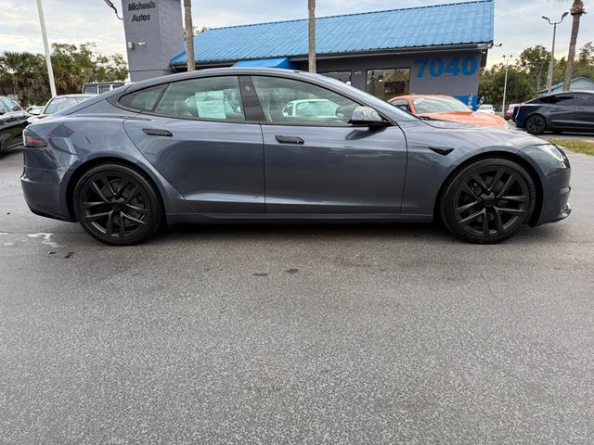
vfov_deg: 56.8
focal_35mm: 24
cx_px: 297
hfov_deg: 71.6
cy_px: 222
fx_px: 412
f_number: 1.78
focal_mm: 6.76
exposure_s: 1/309
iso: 80
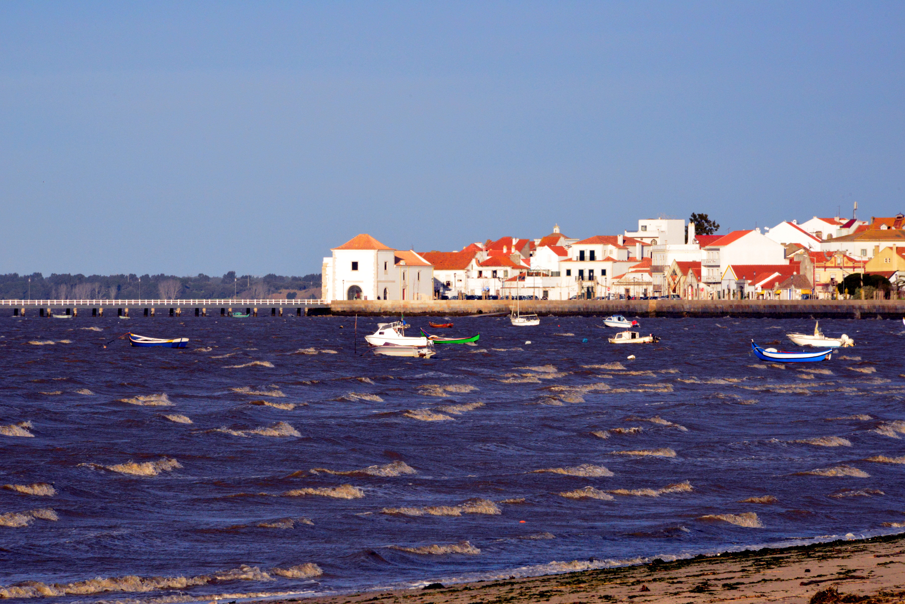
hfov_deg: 6.9
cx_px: 452
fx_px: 7544
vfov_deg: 4.6
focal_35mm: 300
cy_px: 302
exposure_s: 1/1600
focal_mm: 300
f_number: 20
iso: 4000
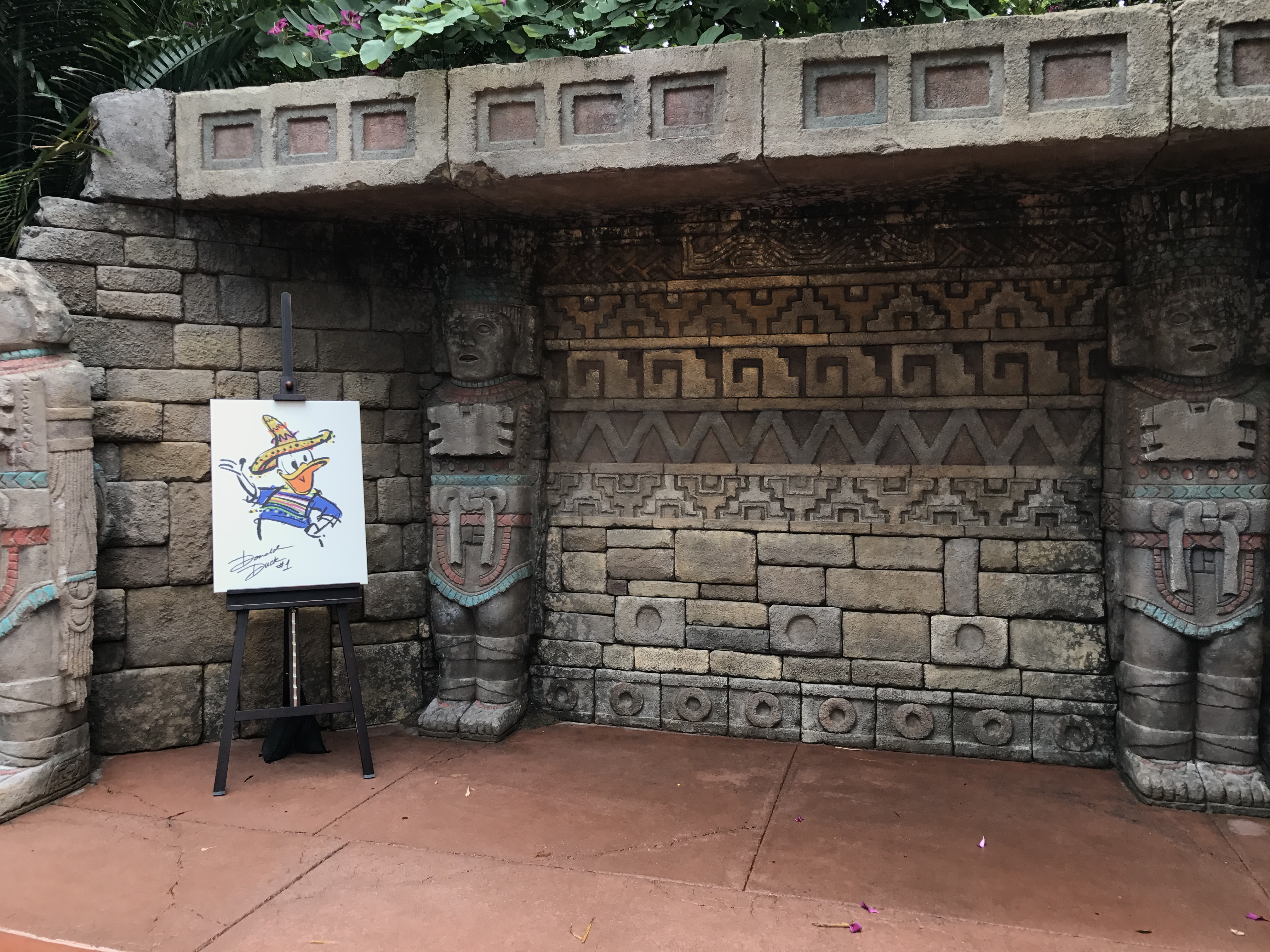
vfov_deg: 49.7
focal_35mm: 28
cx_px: 635
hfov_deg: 63.4
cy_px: 476
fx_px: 1027
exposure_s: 1/133
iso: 20
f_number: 1.8
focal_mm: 3.99
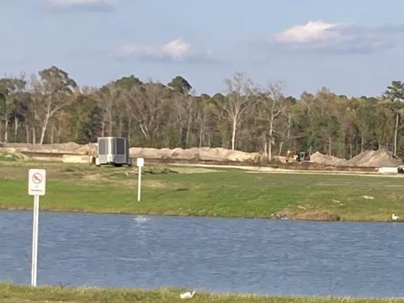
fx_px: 1973
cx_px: 845
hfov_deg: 10.6
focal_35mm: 169
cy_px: 201
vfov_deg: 8.8
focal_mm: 3.99
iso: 20
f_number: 1.8
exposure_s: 1/1656
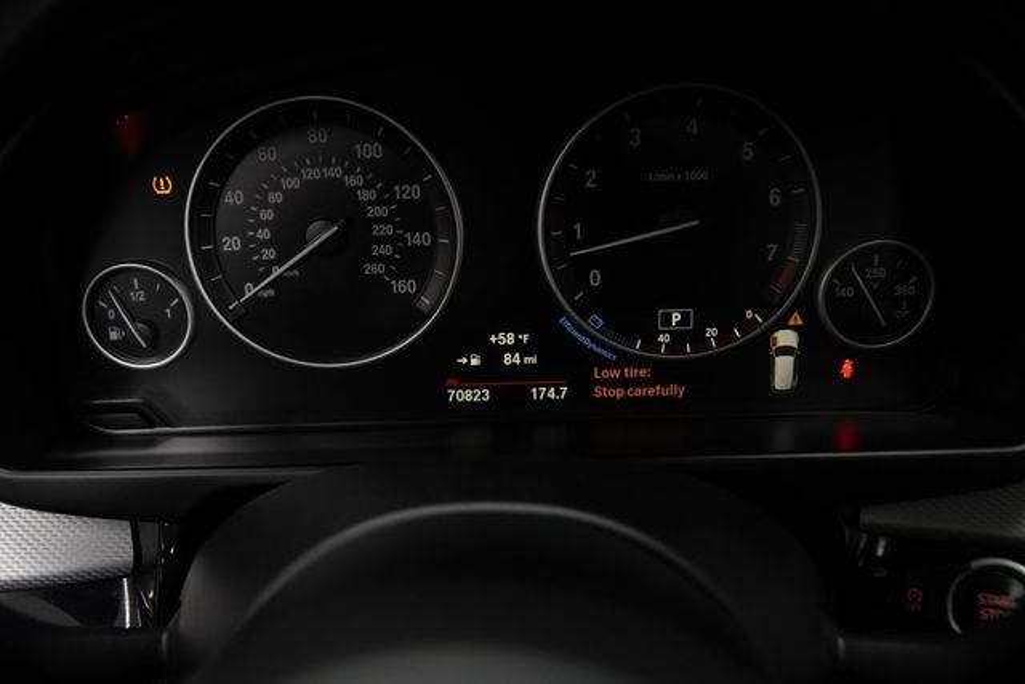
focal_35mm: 30
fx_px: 854
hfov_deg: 61.9
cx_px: 512
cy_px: 342
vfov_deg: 43.6
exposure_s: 1/30
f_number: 5.6
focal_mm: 20
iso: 800
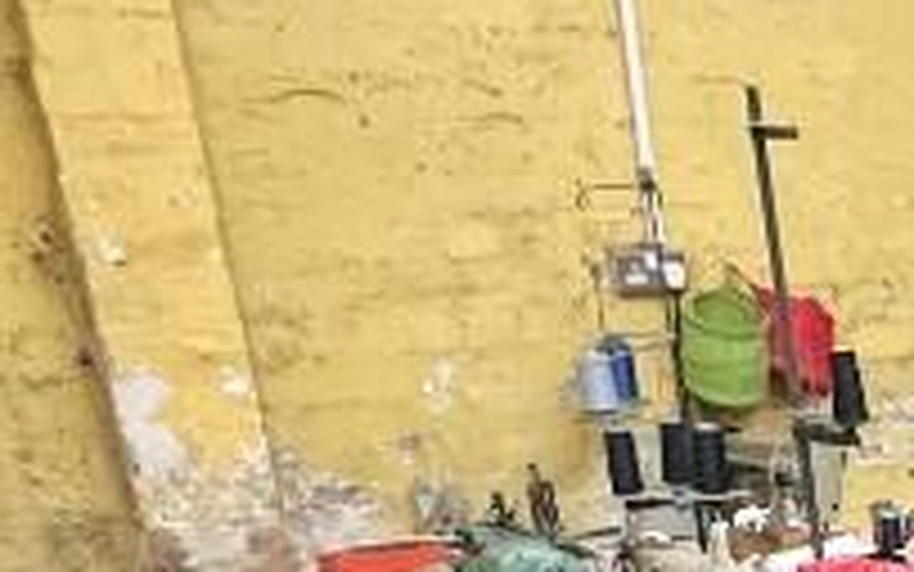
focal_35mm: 75
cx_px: 1351
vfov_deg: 15.9
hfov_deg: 22.7
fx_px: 1869
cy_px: 860
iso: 250
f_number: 2.2
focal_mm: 2.22
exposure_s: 1/50
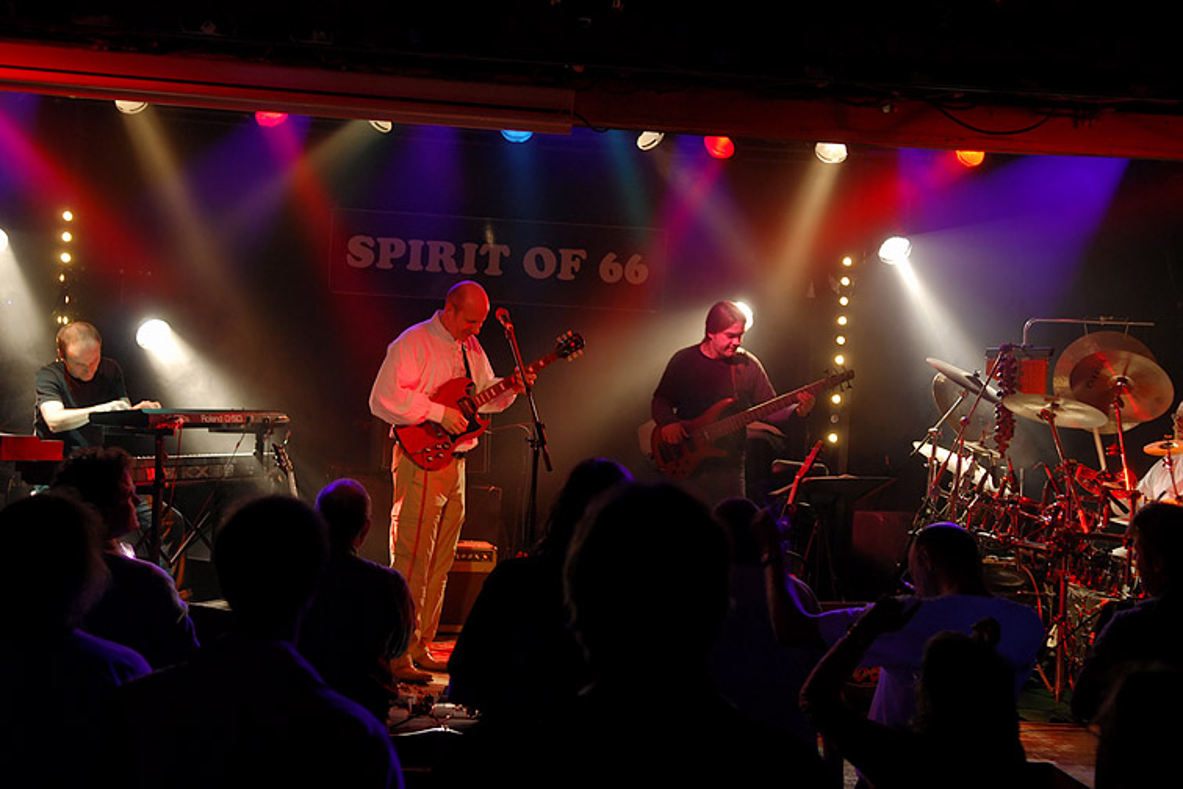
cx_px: 592
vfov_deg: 28.9
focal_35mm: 46
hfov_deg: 42.3
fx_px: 1528
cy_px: 394
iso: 320
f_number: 3.2
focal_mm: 31
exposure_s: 1/60
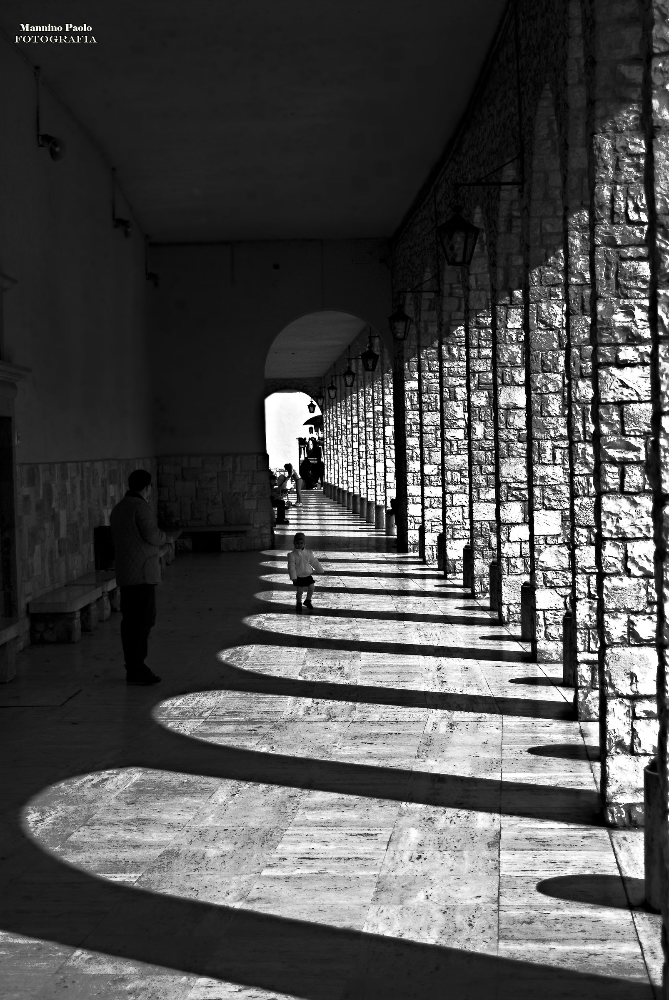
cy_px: 500
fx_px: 1751
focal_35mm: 63
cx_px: 334
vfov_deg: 31.9
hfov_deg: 21.6
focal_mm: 42
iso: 100
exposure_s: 1/1600
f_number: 5.3
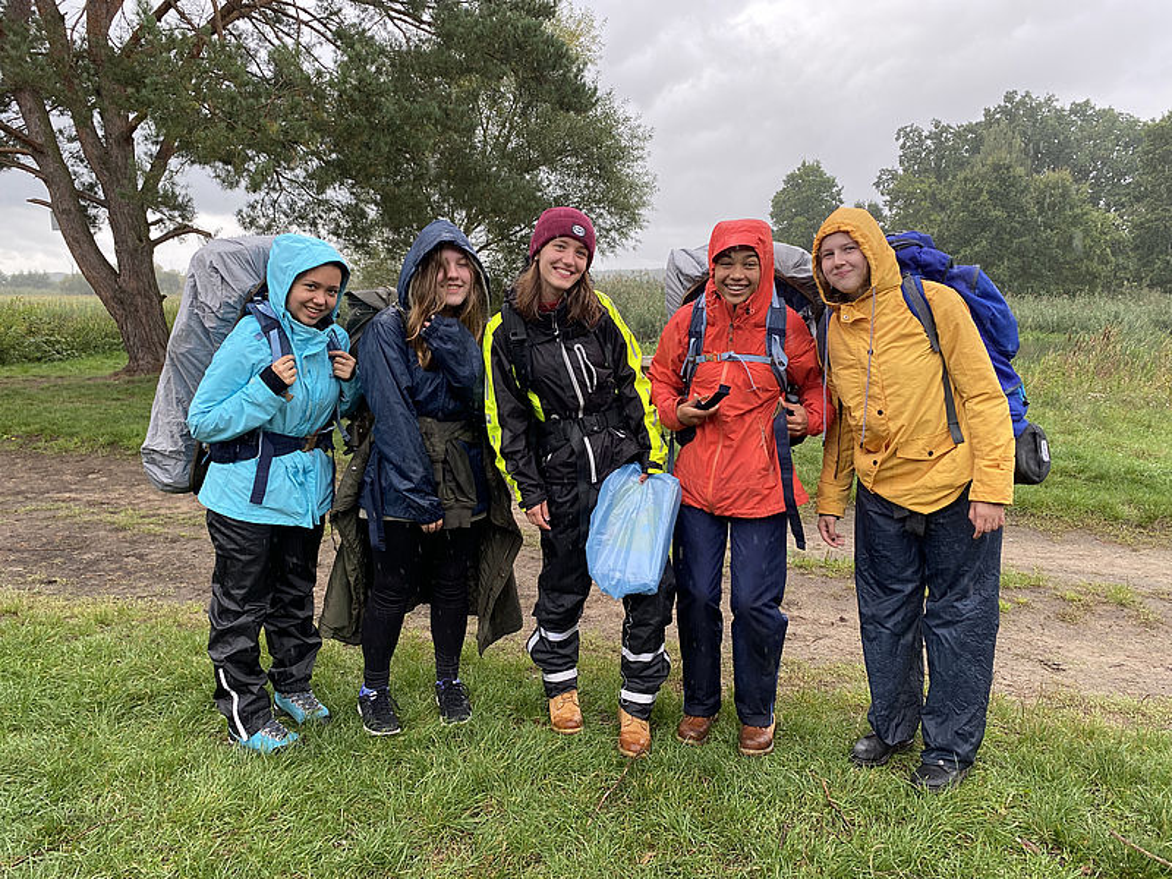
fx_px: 880
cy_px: 440
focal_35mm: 26
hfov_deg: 67.3
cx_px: 586
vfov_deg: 53.1
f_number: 1.8
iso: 32
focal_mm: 4.25
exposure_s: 1/156
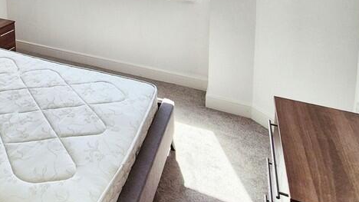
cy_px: 14
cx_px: 11
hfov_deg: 51.8
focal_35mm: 31
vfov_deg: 35.2
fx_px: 295
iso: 50
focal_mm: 2.2
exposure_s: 1/293
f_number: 2.2
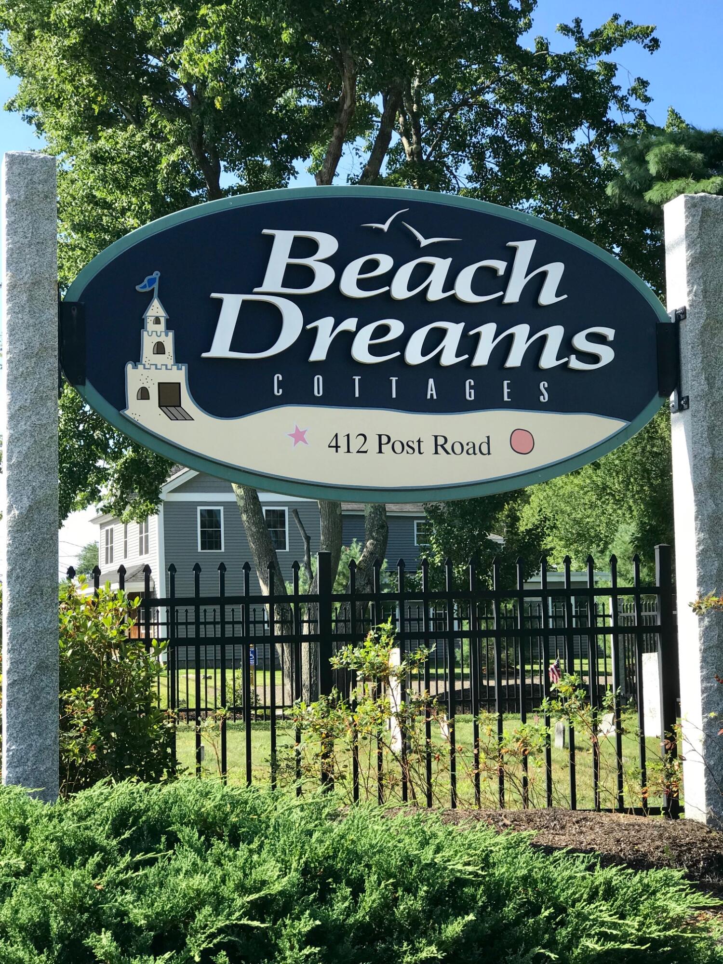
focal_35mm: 57
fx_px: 1587
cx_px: 362
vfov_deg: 33.8
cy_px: 482
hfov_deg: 25.7
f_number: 2.8
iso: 20
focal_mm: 6.6
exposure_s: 1/314
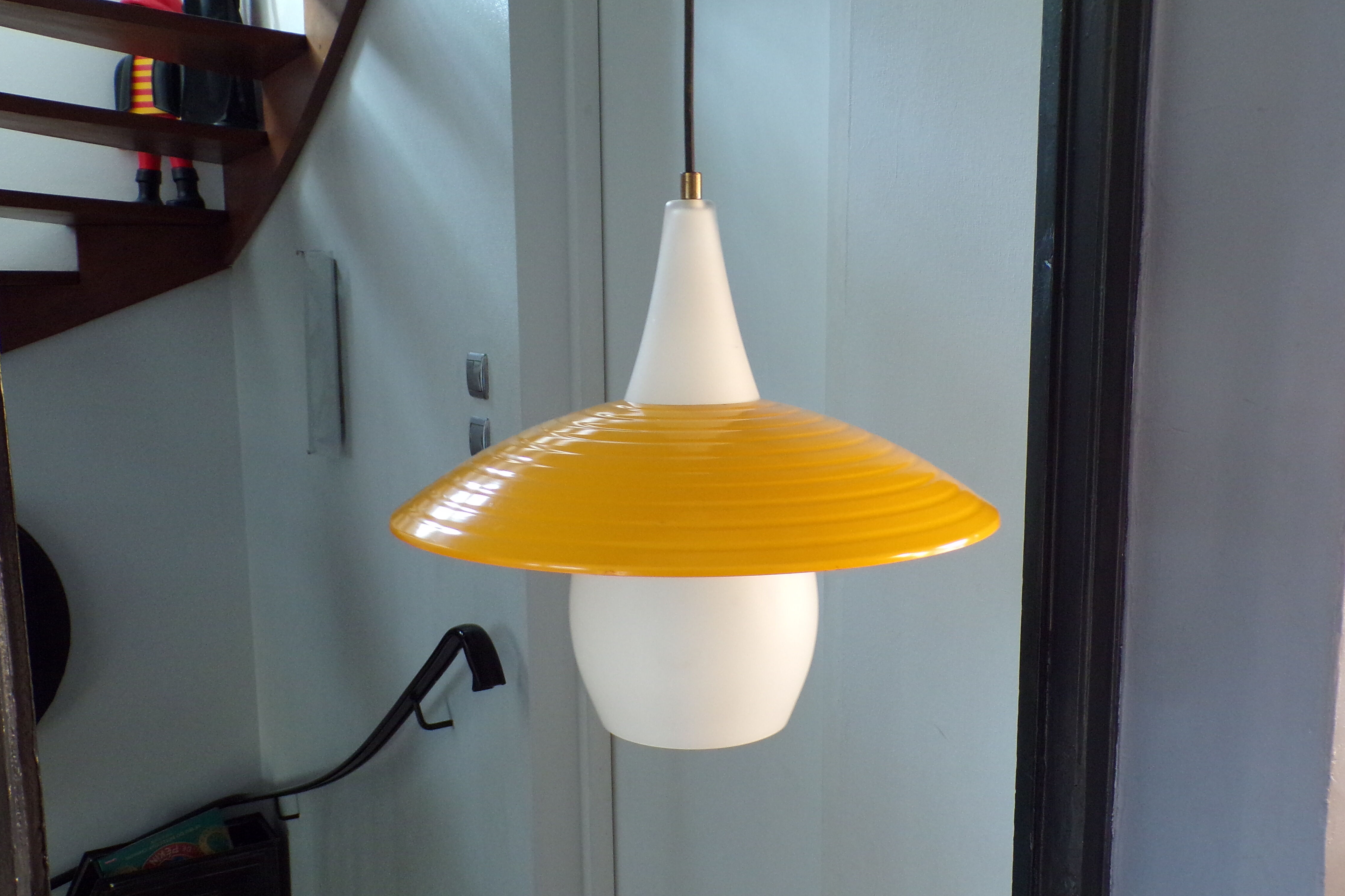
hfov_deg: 55.8
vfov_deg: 38.9
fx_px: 1270
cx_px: 670
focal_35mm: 34
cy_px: 473
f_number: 3.2
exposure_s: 1/17
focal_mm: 5.8
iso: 260
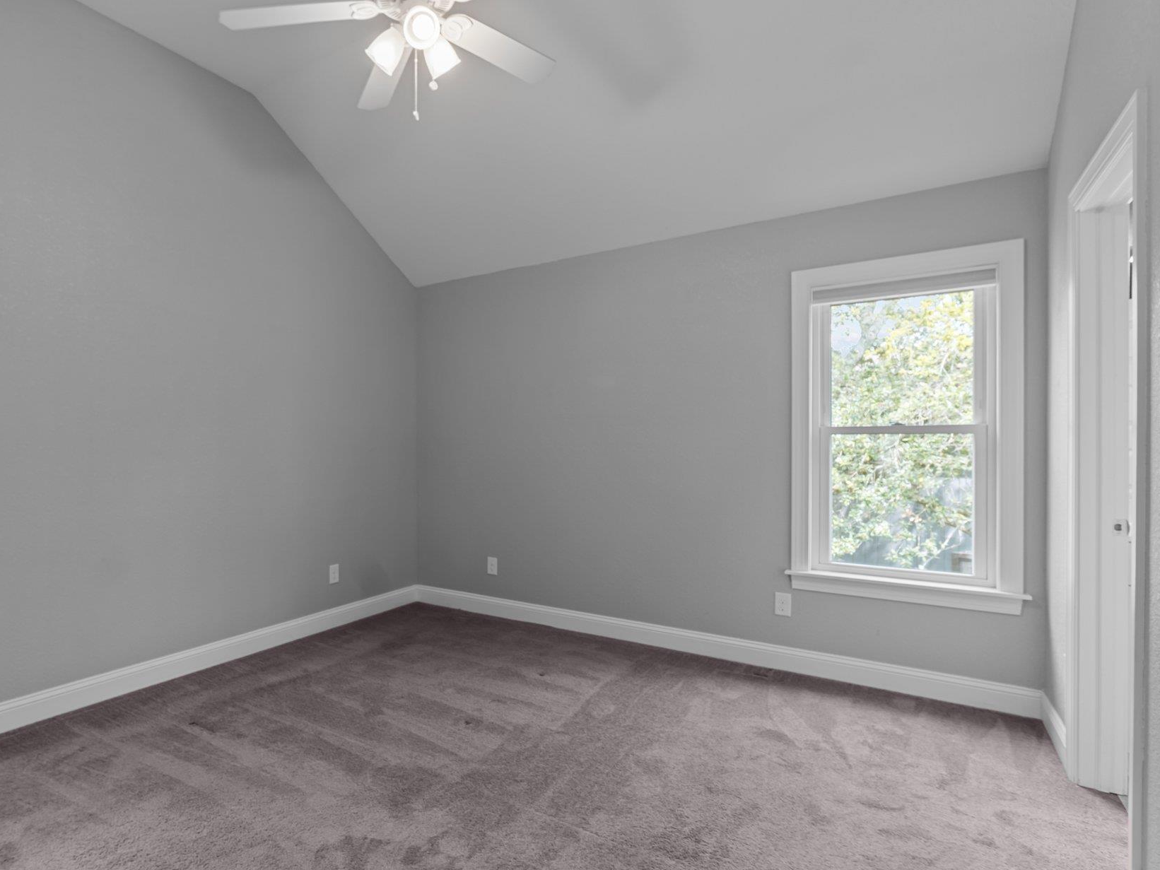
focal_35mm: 18
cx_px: 445
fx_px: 603
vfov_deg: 71.5
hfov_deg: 86.3
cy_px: 459
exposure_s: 1.3
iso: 100
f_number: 8
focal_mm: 10
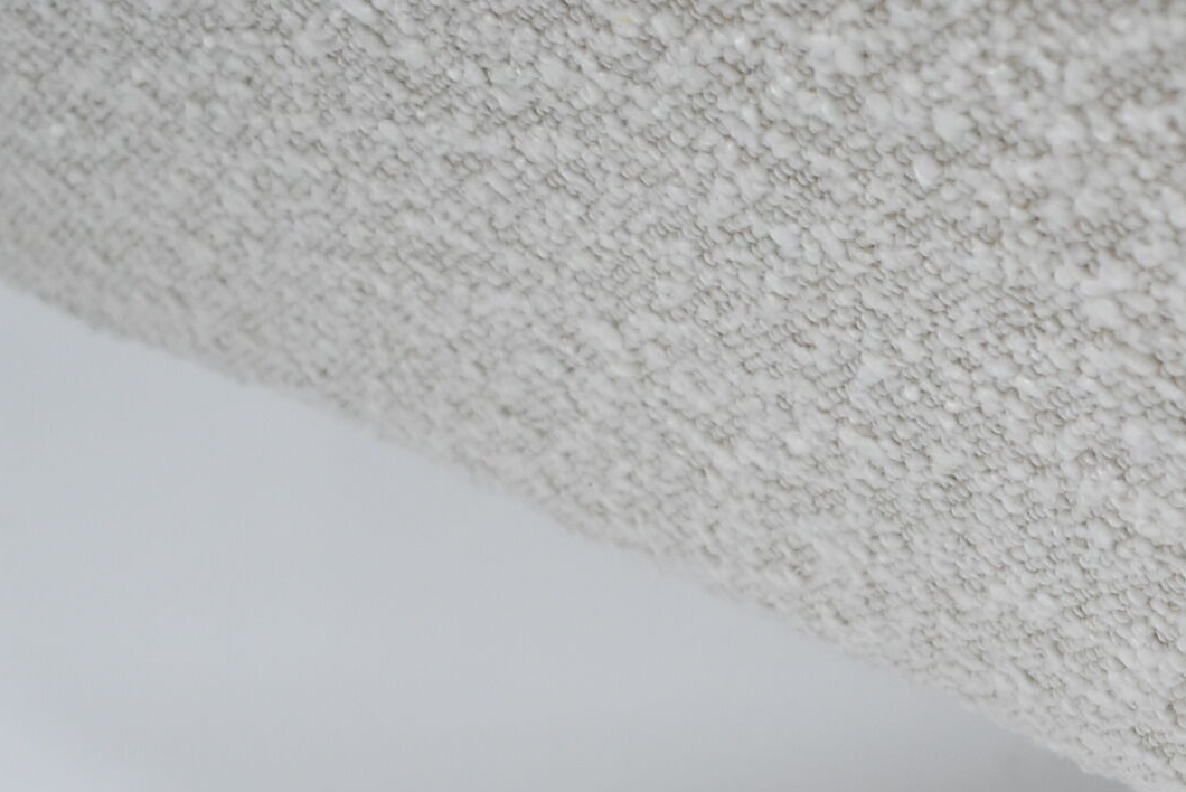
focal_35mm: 144
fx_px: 4746
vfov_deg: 9.5
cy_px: 823
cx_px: 1265
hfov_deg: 14.0
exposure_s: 1/125
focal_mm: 34
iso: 800
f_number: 4.5
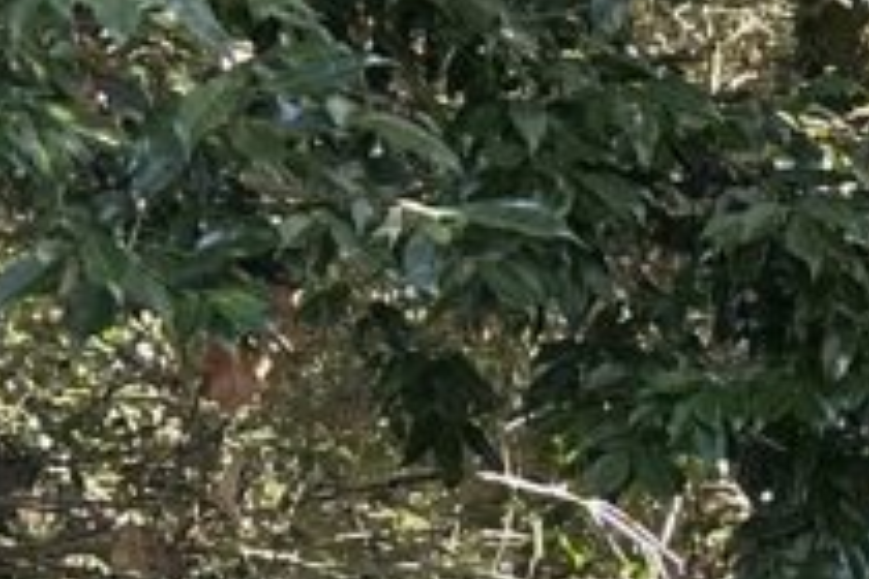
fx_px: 3669
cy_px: 1121
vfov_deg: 8.6
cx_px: 1692
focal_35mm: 152
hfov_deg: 12.1
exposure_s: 1/121
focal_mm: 6.86
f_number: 1.78
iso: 200
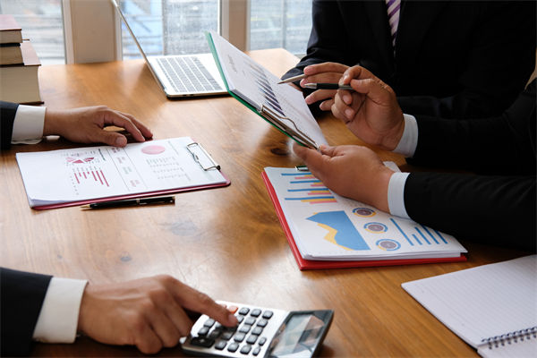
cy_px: 179
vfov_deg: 25.5
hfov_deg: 37.5
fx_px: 791
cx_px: 268
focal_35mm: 53
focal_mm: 35
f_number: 4.5
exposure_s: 1/180
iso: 400
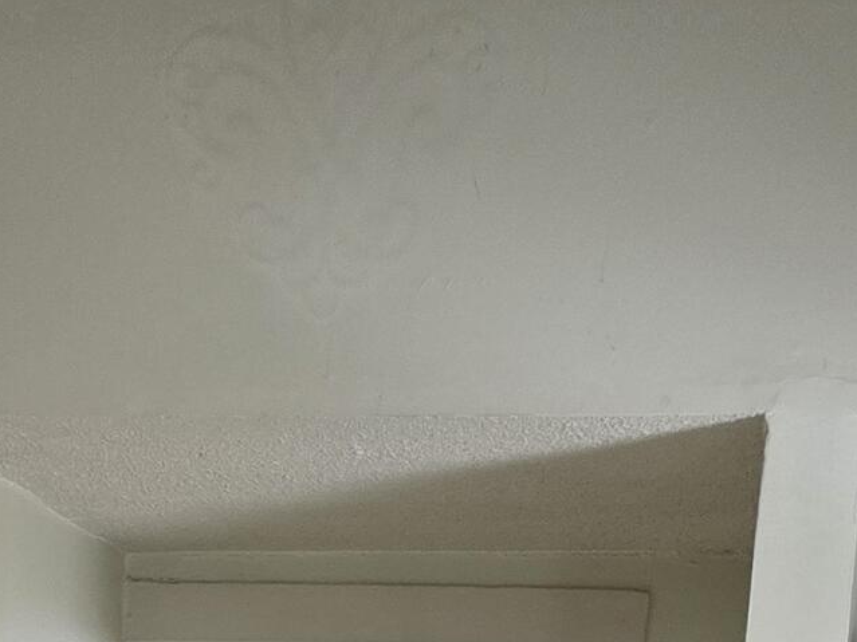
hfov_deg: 18.0
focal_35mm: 108
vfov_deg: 11.9
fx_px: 2673
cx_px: 137
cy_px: 1389
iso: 400
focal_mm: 6.3
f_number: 1.7
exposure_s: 1/120
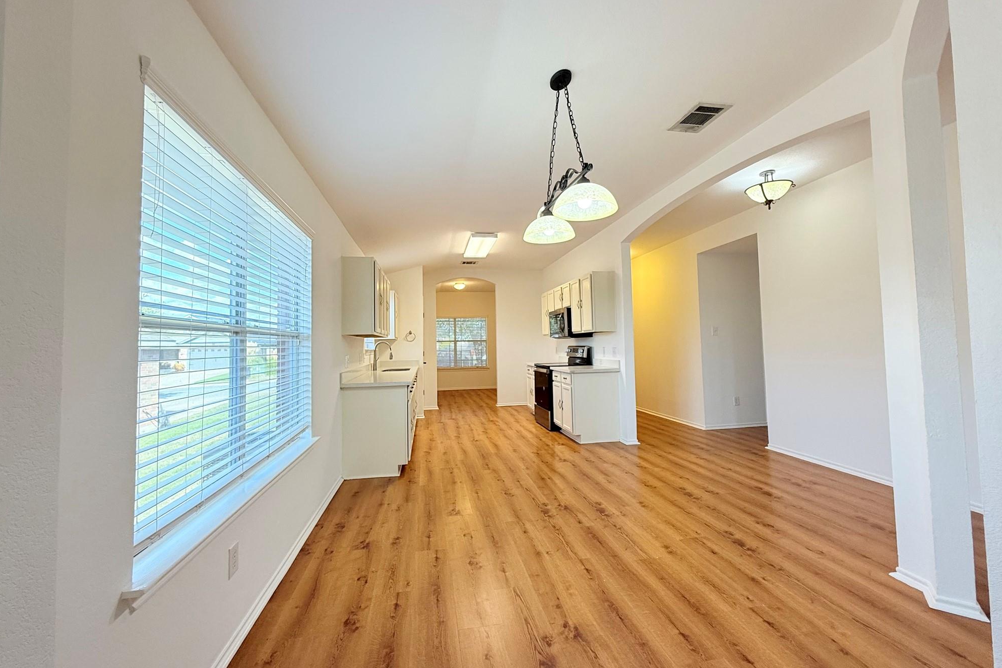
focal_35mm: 15
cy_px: 321
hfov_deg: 100.4
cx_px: 498
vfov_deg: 77.3
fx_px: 417
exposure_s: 1/120
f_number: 2.2
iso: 160
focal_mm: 2.22
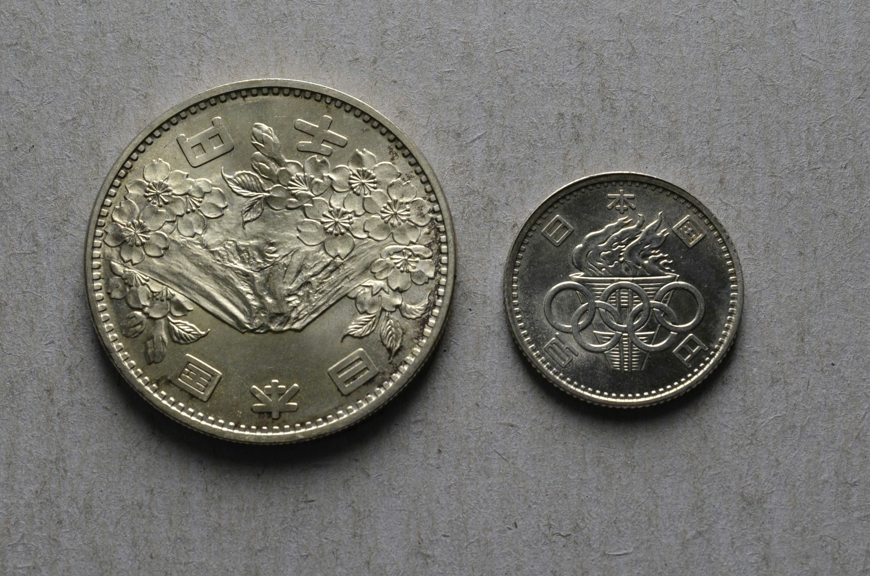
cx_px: 435
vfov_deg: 16.5
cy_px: 288
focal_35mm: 82
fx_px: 1990
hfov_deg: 24.7
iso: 400
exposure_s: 1/250
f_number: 14
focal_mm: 55
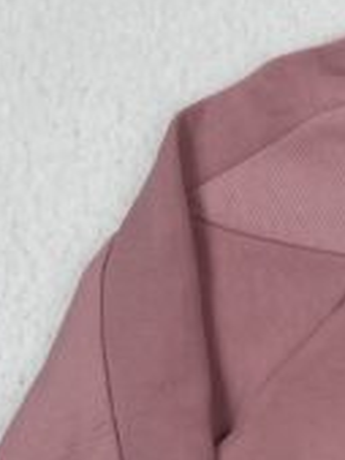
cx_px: 690
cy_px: 490
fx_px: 1632
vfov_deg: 15.6
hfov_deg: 11.0
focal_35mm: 123
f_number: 1.6
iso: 32
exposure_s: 1/192
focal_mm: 4.2
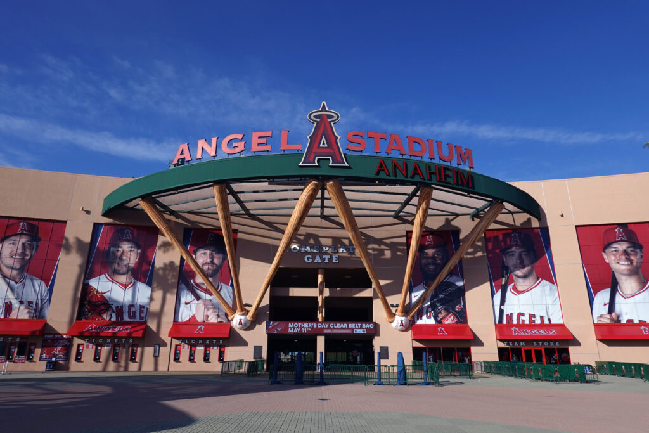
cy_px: 216
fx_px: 433
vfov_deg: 53.1
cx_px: 324
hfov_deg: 73.7
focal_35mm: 24
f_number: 3.2
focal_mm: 9
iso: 64
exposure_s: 1/1250
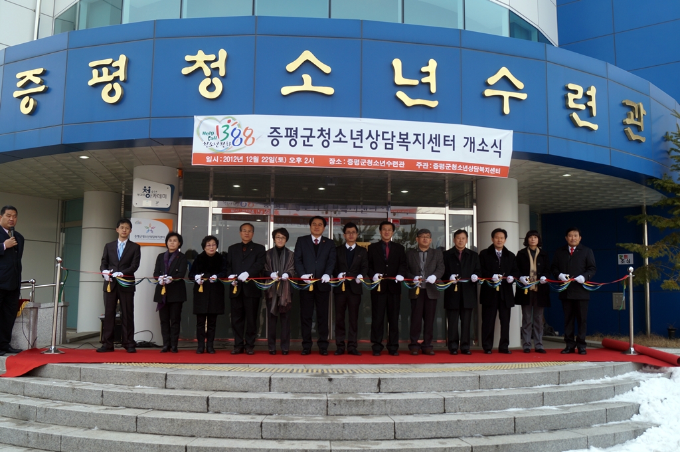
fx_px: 623
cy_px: 226
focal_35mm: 33
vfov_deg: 39.9
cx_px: 340
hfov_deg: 57.3
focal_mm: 22
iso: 100
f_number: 5.6
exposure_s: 1/125
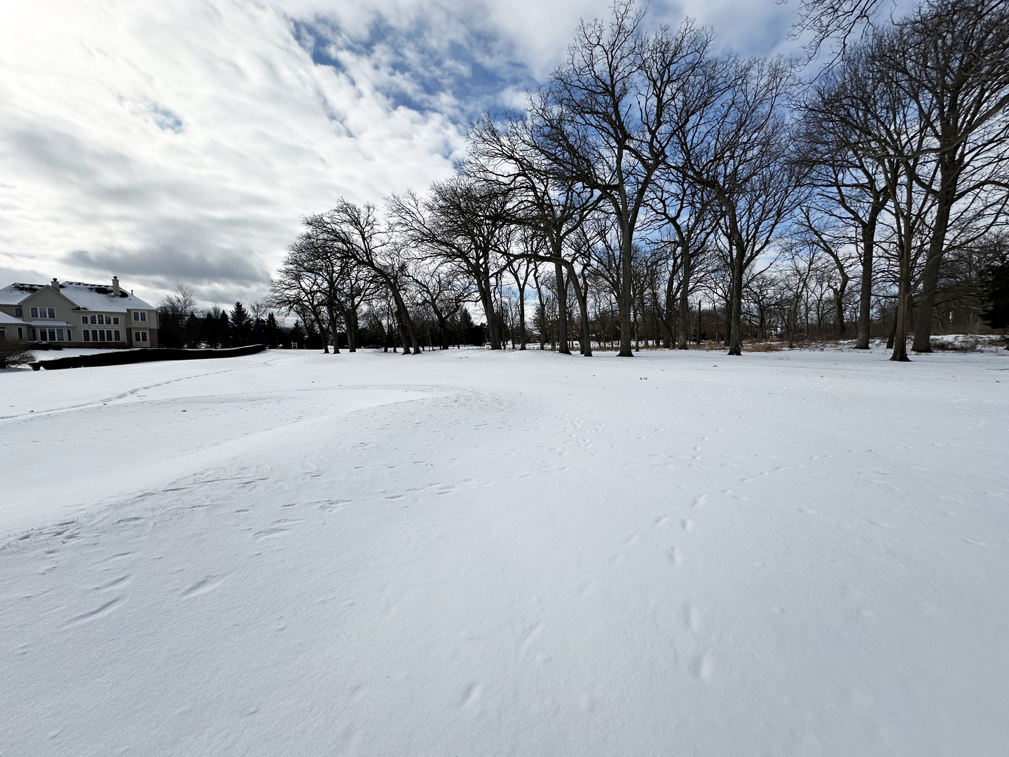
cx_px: 504
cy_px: 378
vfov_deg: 85.7
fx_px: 408
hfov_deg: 102.1
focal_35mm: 14
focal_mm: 2.22
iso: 50
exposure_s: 1/6494
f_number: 2.2
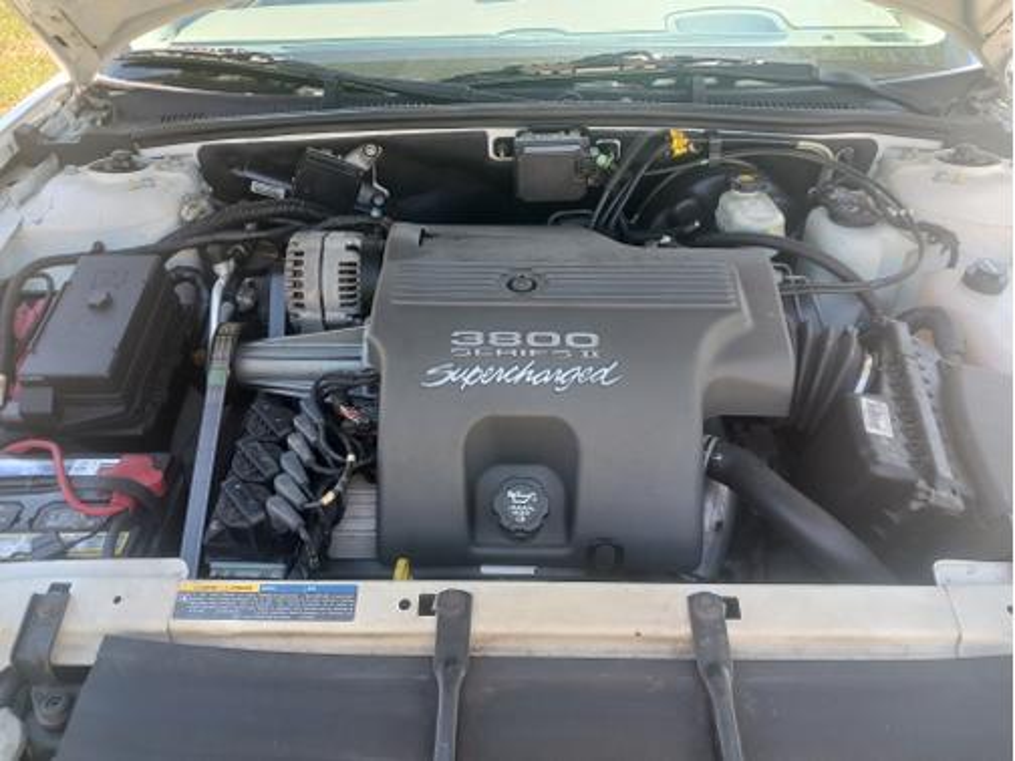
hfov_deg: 65.3
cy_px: 380
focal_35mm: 27
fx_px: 792
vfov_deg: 51.4
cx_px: 508
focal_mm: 4
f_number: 1.8
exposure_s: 1/50
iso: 40
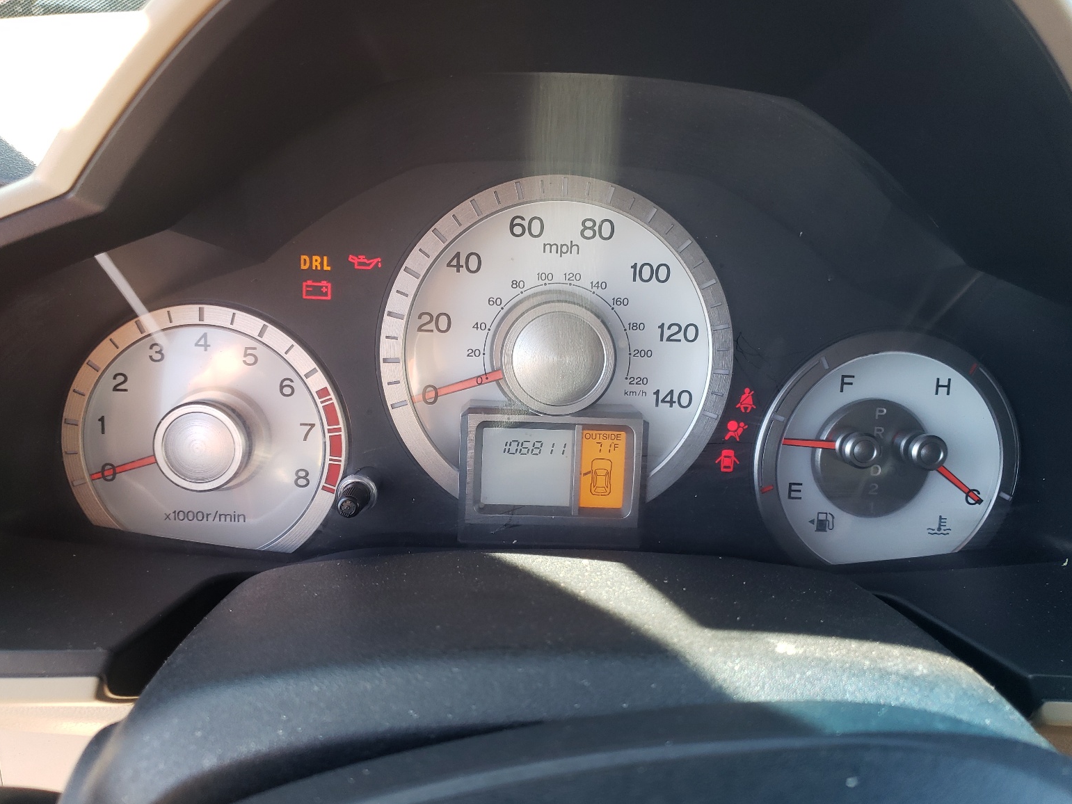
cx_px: 542
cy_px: 417
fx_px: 836
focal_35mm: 27
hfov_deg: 65.3
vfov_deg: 51.3
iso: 70
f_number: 1.5
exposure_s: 1/120
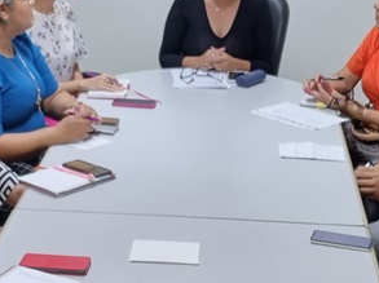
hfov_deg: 21.6
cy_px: 348
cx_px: 176
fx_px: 995
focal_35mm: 91
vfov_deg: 15.6
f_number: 1.8
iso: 160
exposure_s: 1/60
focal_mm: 5.4
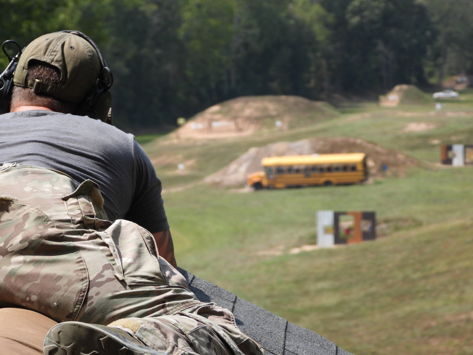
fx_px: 2938
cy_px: 178
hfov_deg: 9.2
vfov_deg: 6.9
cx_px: 236
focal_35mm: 215
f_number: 4.5
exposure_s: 1/500
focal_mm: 38.6
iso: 100
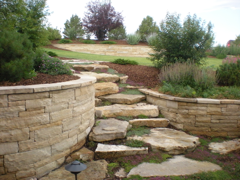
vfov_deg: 37.7
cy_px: 90
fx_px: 263
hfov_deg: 49.0
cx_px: 120
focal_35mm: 38
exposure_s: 1/395
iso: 400
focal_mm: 6.3
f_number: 4.6
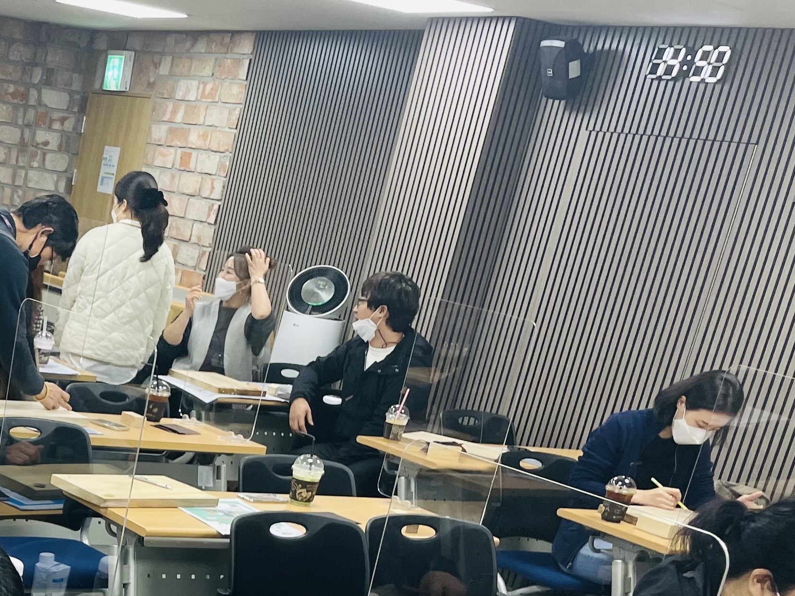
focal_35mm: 63
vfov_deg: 22.1
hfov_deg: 27.8
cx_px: -102
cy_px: 645
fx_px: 1447
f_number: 1.6
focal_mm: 4.2
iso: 80
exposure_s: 1/120
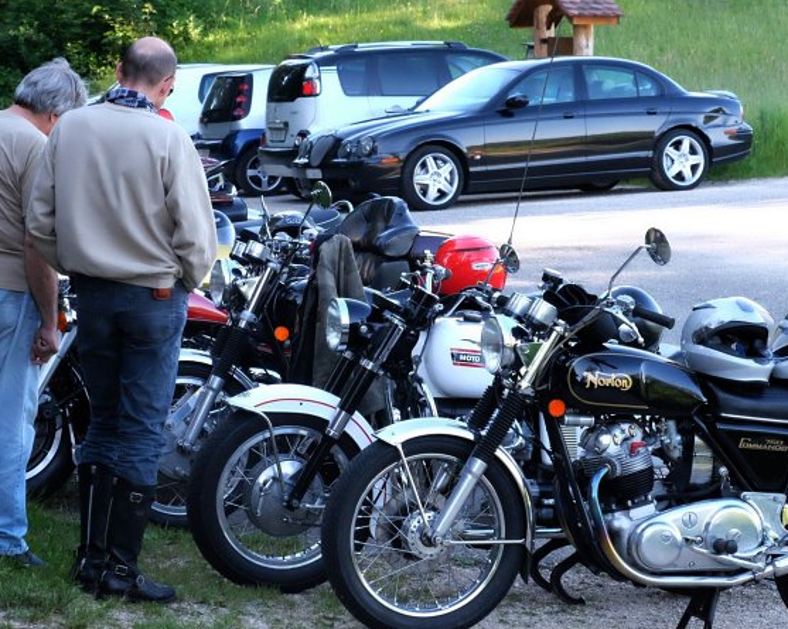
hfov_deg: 12.8
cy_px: 281
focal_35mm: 151
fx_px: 3520
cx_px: 409
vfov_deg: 10.2
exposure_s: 1/420
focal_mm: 74.4
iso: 6400
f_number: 8
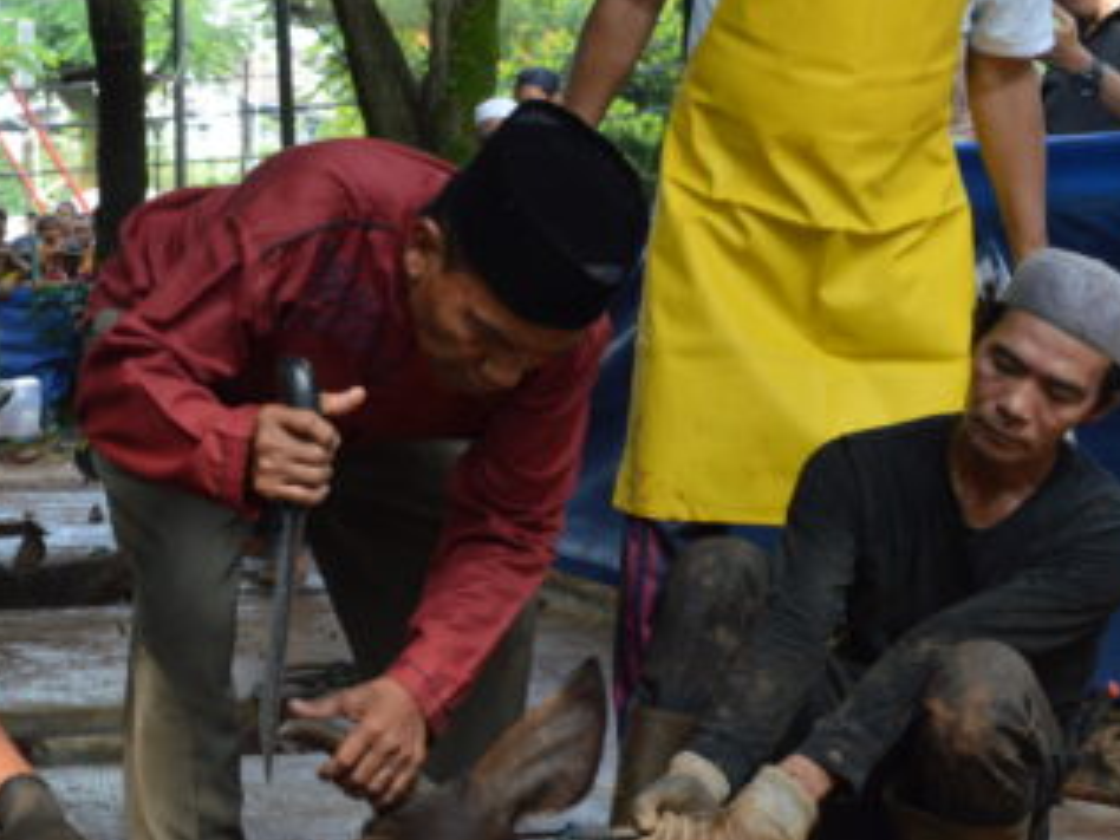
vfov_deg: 19.1
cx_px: 315
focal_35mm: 77
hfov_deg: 25.1
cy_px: 470
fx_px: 2491
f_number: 5.6
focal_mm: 22
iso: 280
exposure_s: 1/125
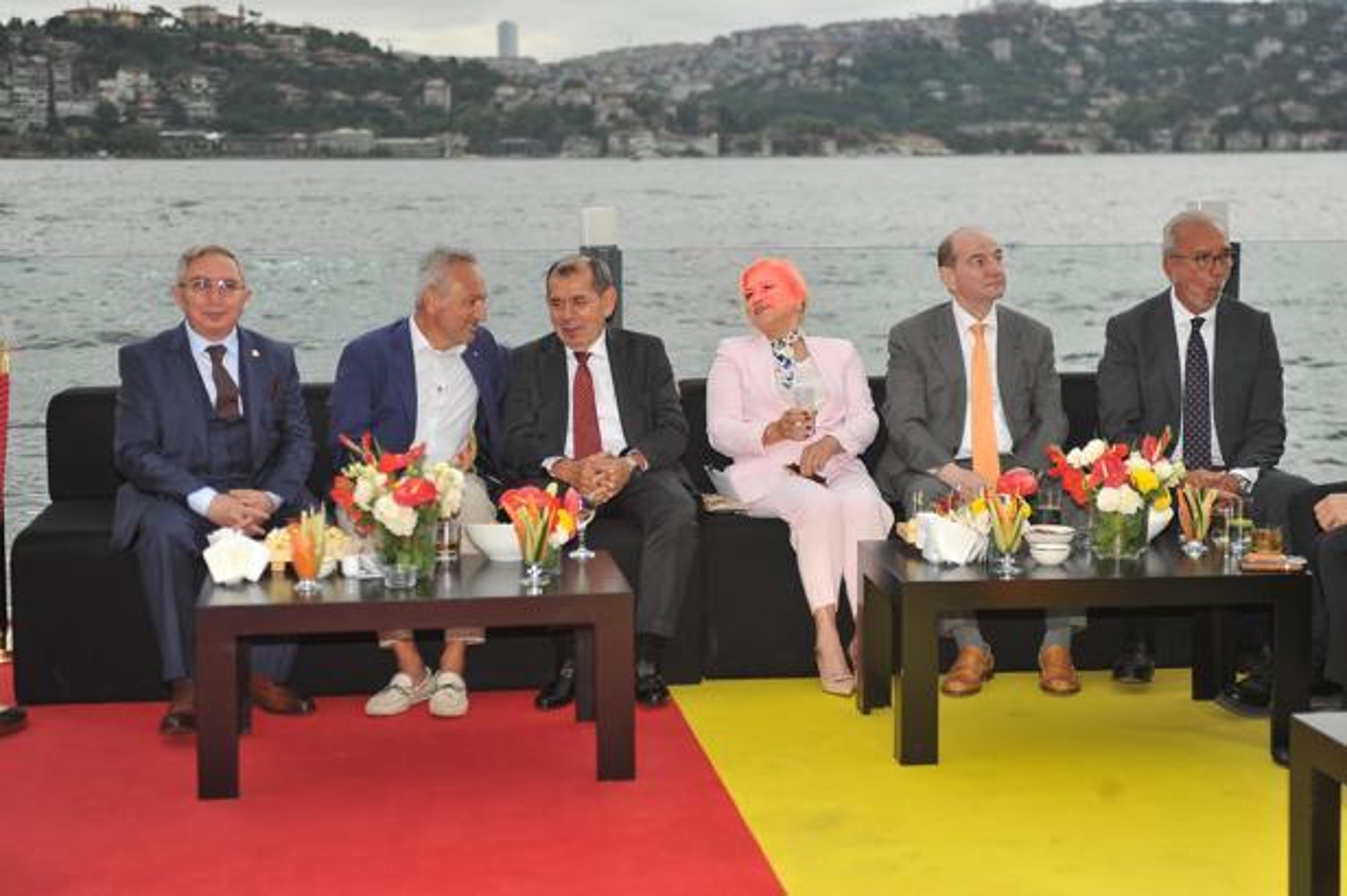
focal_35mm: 60
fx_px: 2244
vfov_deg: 22.6
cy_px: 448
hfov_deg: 33.4
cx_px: 674
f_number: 3.5
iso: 200
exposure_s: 1/250
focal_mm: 60
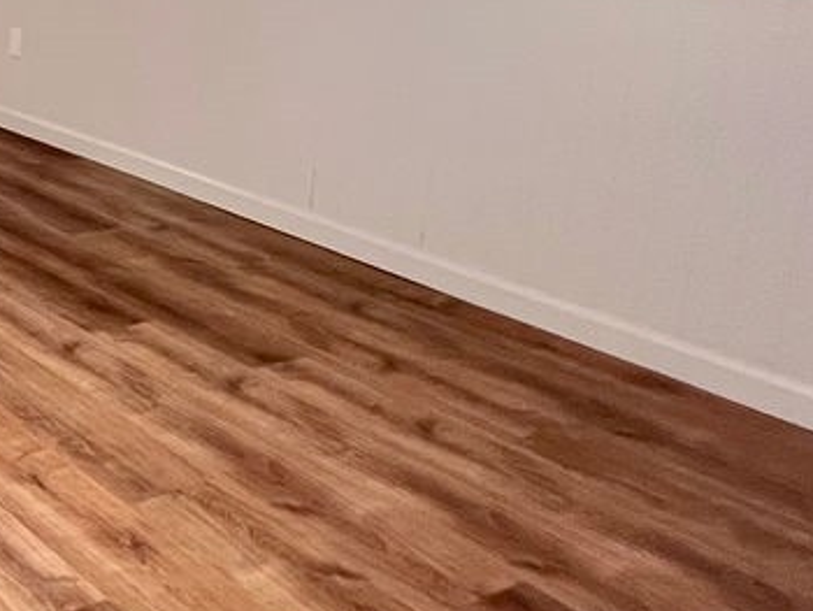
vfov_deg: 34.6
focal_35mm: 38
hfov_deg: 31.6
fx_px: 893
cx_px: -332
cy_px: 9
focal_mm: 1.57
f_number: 1.8
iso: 320
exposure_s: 1/60
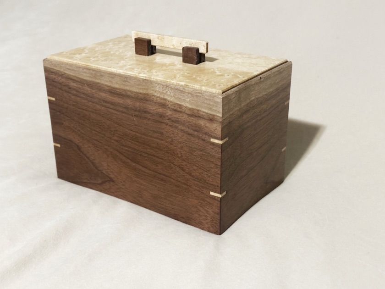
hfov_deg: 39.7
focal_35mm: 48
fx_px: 534
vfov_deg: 30.3
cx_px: 192
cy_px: 144
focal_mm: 6.9
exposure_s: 1/30
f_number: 1.8
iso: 500
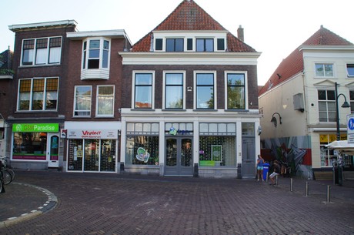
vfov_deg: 47.8
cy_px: 118
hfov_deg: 67.5
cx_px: 177
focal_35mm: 27
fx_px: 265
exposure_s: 1/40
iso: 100
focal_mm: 18
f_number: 8
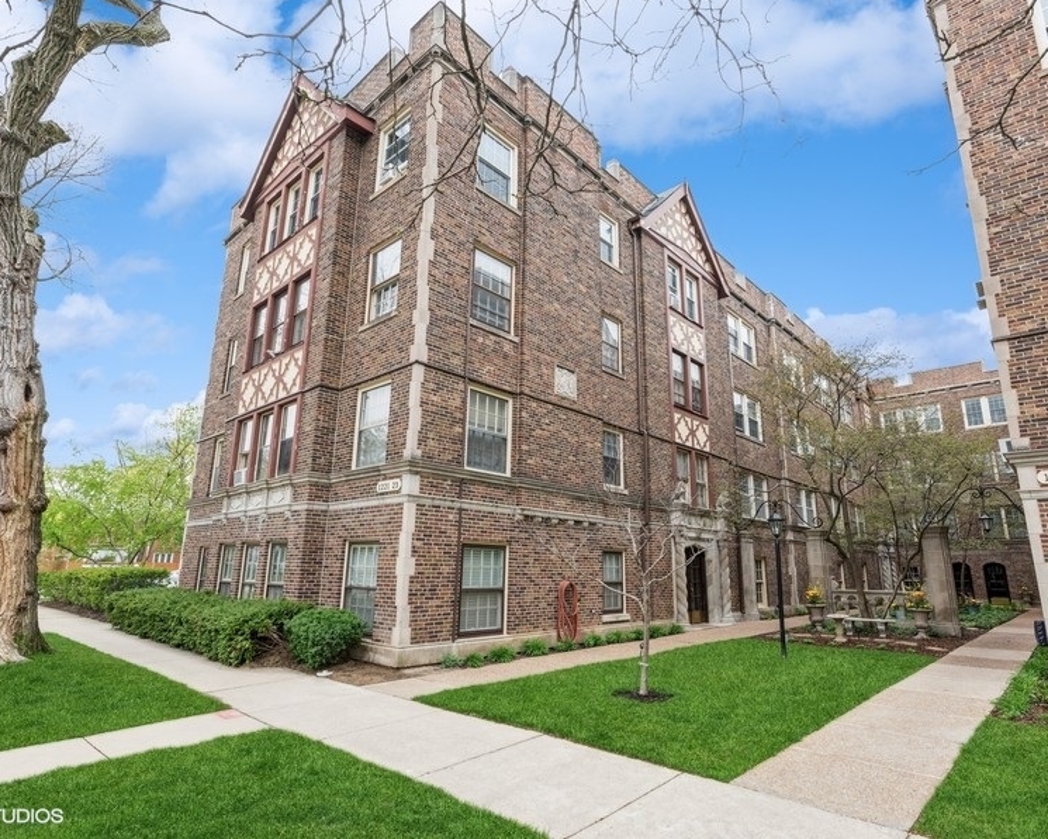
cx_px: 527
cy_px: 418
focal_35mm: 17
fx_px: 527
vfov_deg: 77.0
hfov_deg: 89.6
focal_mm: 15
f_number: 11
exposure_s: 1/40
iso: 250
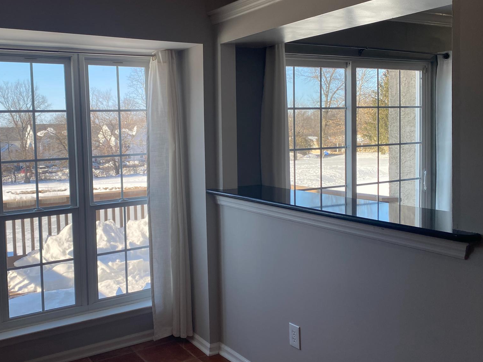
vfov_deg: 40.6
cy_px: 157
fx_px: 488
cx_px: 181
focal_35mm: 35
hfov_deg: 52.1
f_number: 1.8
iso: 32
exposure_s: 1/637
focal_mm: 4.25
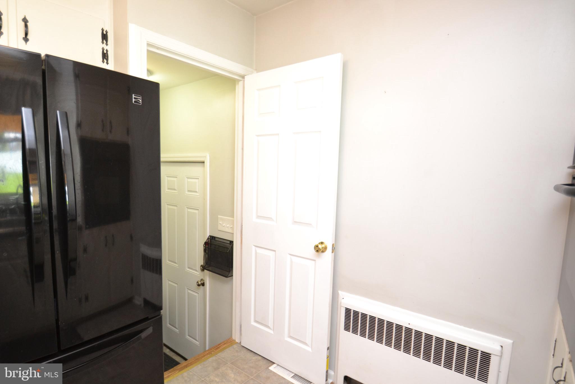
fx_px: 287
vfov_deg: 67.4
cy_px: 192
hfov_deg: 90.0
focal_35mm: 18
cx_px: 288
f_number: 3.8
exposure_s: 1/60
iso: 800
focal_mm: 12
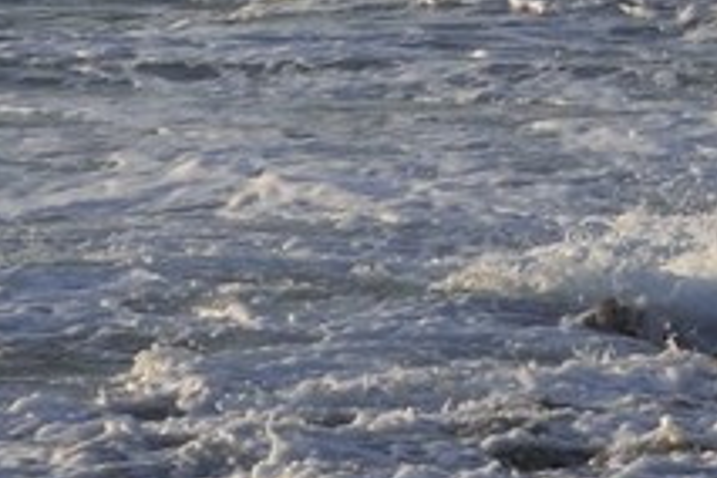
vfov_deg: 2.1
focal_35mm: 646
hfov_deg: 3.1
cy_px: -372
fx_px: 12865
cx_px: 2016
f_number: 14
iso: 400
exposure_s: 1/250
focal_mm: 86
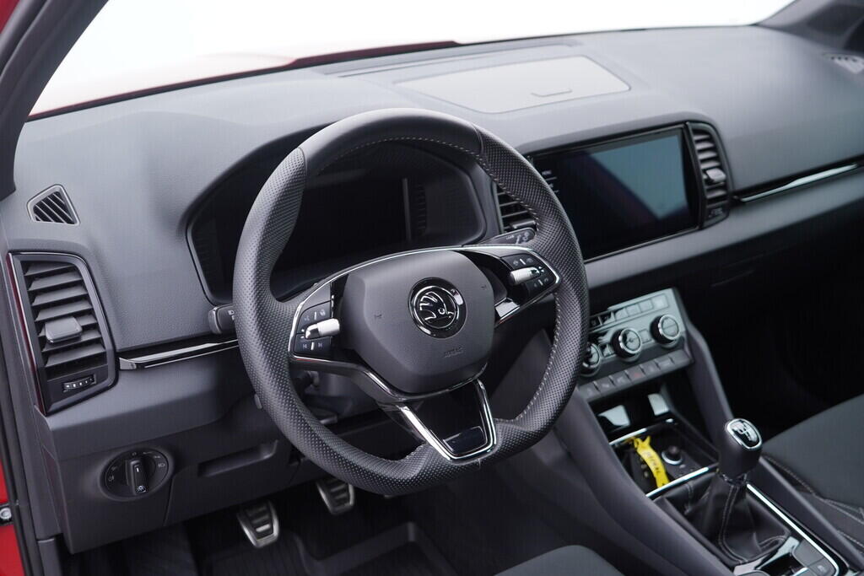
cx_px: 432
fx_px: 864
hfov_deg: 53.1
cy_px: 288
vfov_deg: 36.9
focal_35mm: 36
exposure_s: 1/40
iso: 200
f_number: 2.8
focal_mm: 24
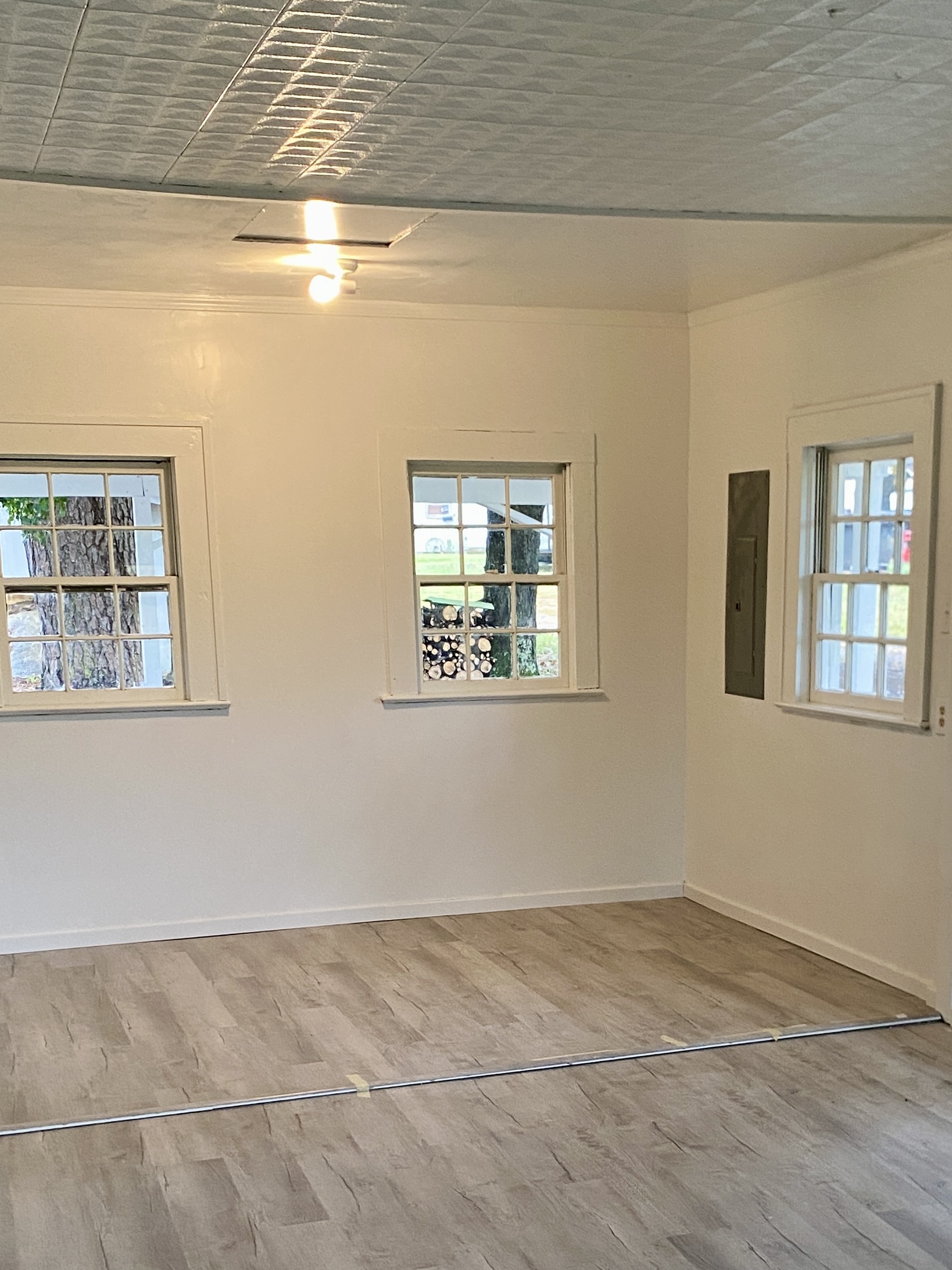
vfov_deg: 38.4
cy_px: 994
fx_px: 1760
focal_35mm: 48
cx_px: 631
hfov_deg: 30.1
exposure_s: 1/60
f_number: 1.8
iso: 160
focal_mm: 4.25
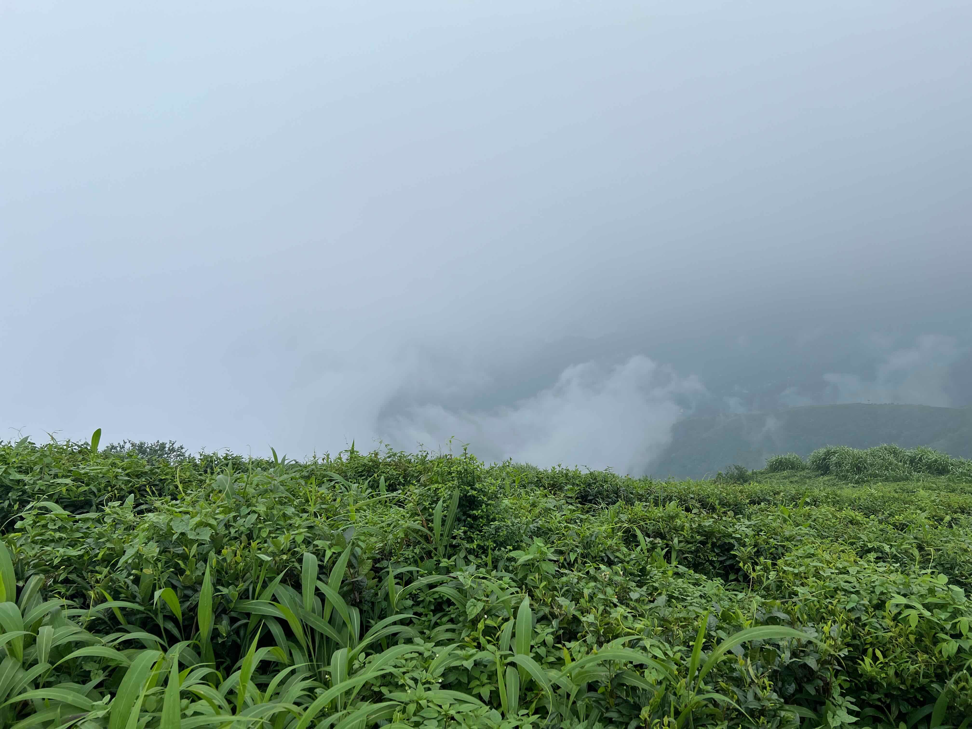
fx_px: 730
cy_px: 364
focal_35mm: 26
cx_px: 486
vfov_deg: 53.1
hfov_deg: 67.3
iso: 50
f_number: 1.5
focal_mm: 5.7
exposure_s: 1/1645
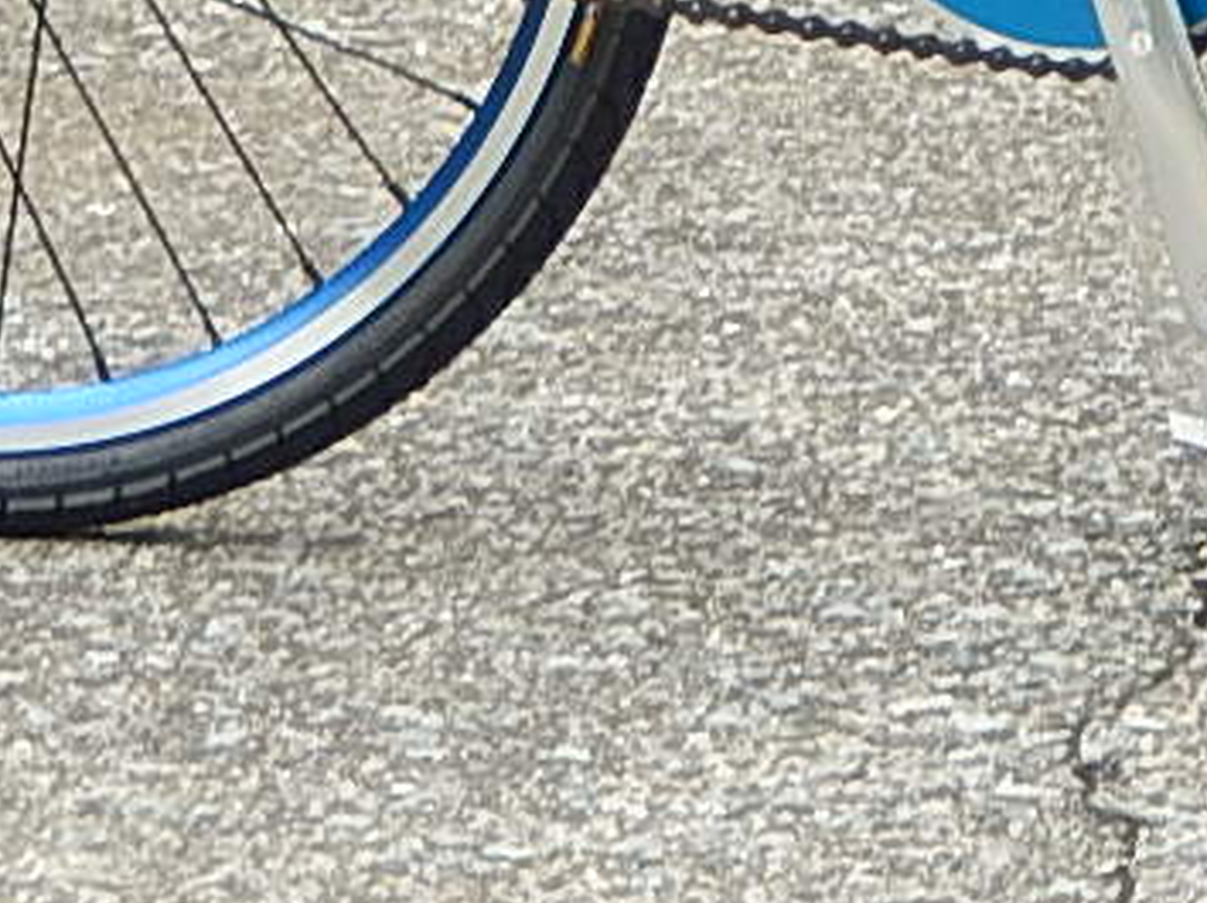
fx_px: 11499
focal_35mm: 330
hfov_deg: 6.0
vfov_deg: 4.4
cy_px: -794
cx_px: 1524
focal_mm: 13.1
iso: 125
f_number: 4.9
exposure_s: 1/60
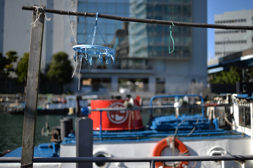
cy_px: 84
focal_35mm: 50
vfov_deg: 27.0
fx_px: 351
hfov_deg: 39.6
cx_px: 126
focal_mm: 50
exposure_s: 1/2000
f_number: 1.8
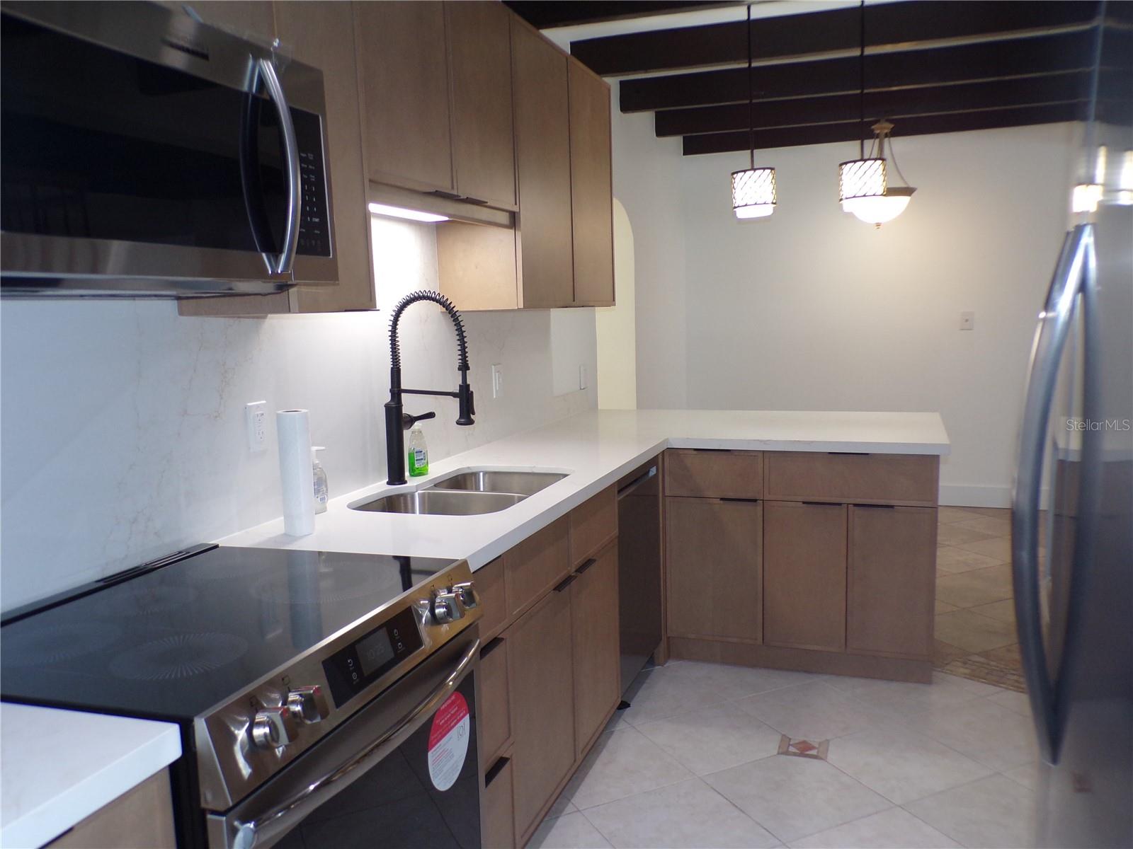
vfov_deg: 49.7
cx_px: 566
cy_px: 424
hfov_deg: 63.4
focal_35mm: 28
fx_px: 916
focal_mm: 5
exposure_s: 1/34
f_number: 3.1
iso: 152
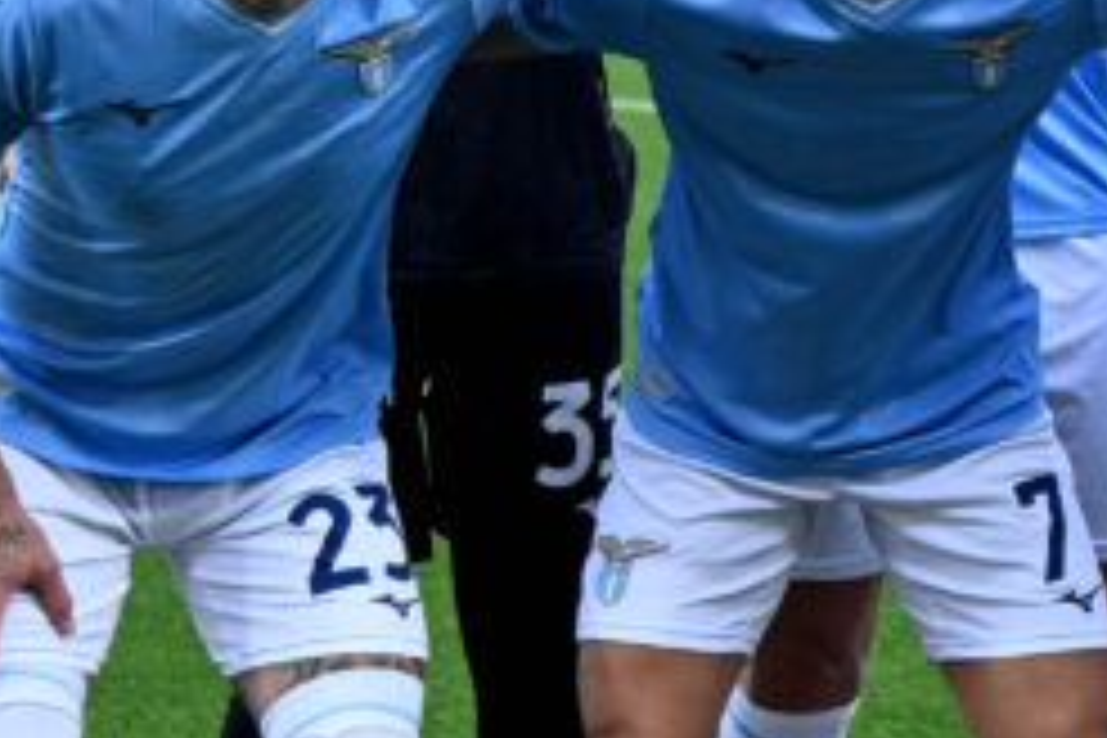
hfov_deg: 8.3
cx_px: 1791
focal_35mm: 241
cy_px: 128
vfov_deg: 5.7
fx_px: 7410
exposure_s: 1/800
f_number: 4.5
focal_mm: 58
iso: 400
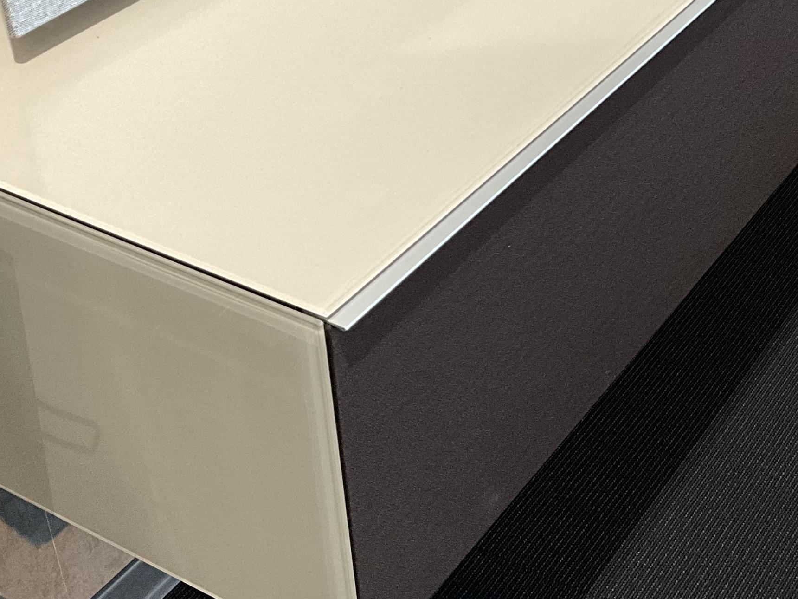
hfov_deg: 27.5
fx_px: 1568
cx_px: 724
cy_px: 32
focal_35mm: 68
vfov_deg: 21.0
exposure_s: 1/60
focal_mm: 3
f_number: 1.8
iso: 100
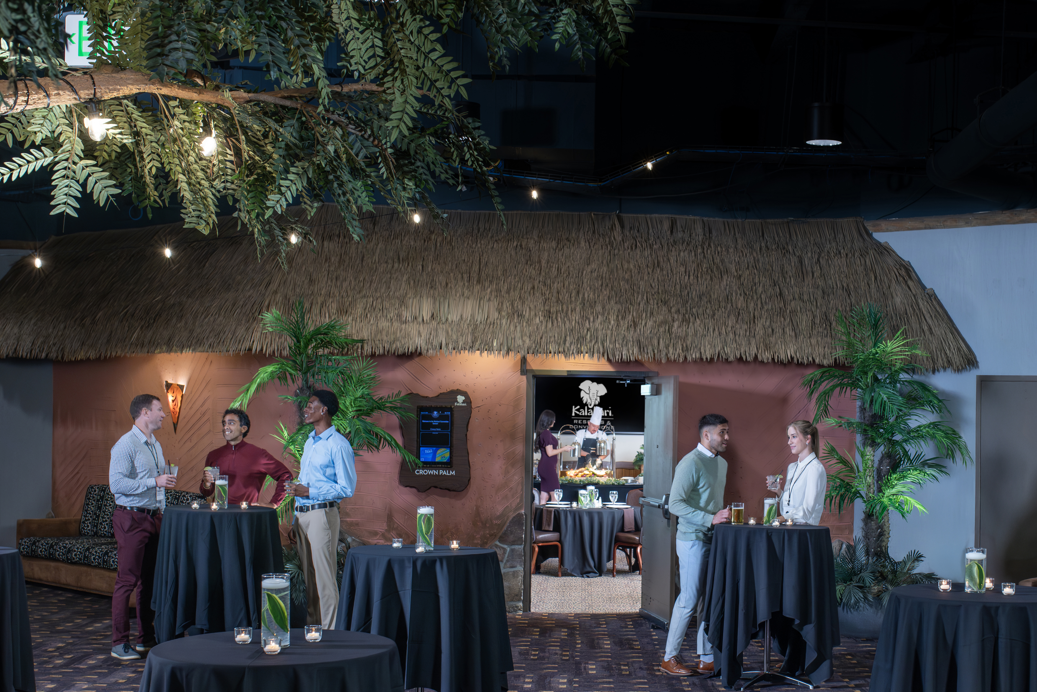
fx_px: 1642
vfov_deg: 23.7
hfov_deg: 34.8
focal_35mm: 57
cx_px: 664
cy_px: 422
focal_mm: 35
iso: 640
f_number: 5.6
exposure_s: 1/40
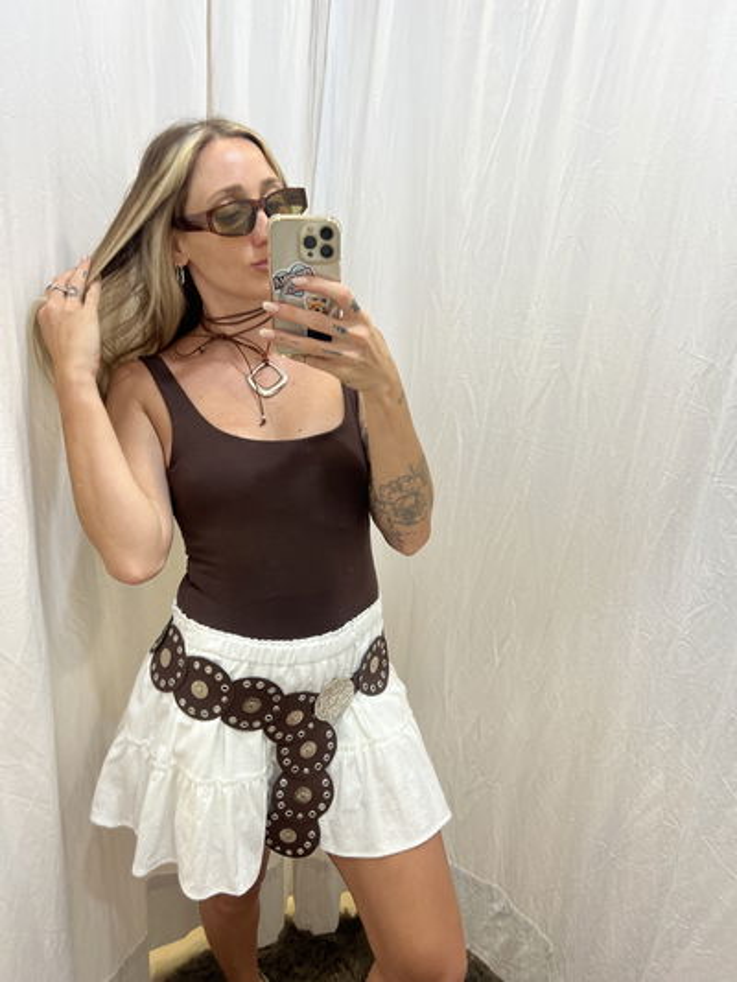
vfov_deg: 67.3
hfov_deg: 53.1
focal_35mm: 26
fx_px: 738
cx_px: 368
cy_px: 491
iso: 100
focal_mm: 5.7
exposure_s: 1/100
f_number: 1.5
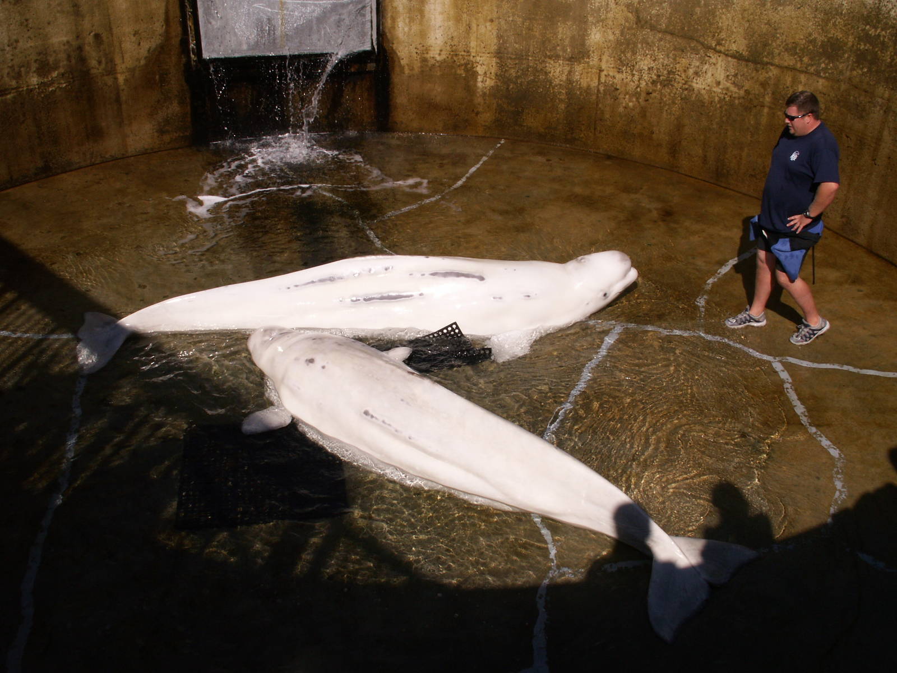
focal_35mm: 35
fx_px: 907
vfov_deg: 40.7
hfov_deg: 52.6
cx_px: 448
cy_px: 336
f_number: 8
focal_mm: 5.86
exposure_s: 1/320
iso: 50
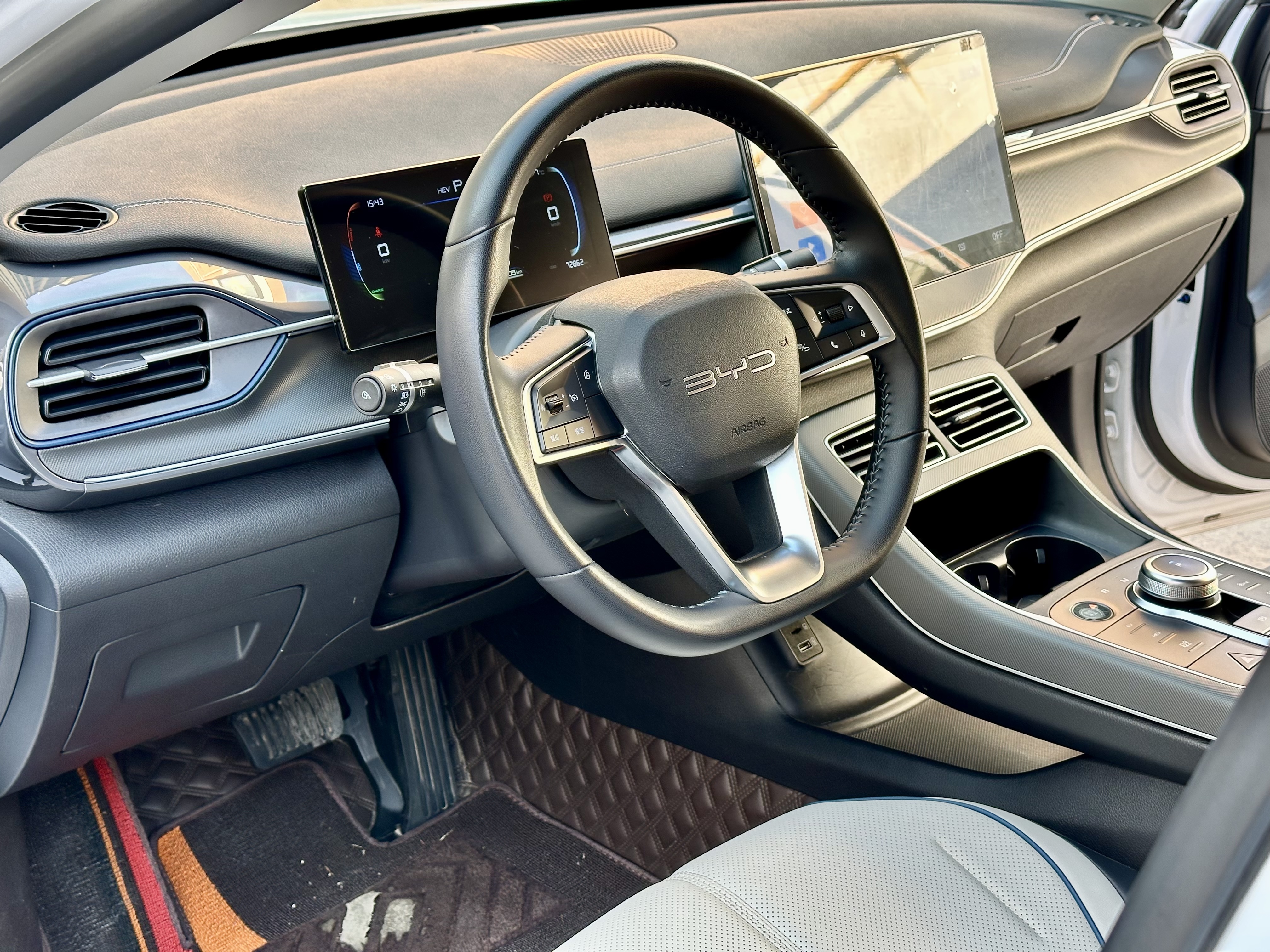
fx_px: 1761
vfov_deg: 30.3
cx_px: 635
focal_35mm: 48
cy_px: 476
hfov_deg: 39.7
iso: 80
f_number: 1.78
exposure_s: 1/134
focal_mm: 6.86
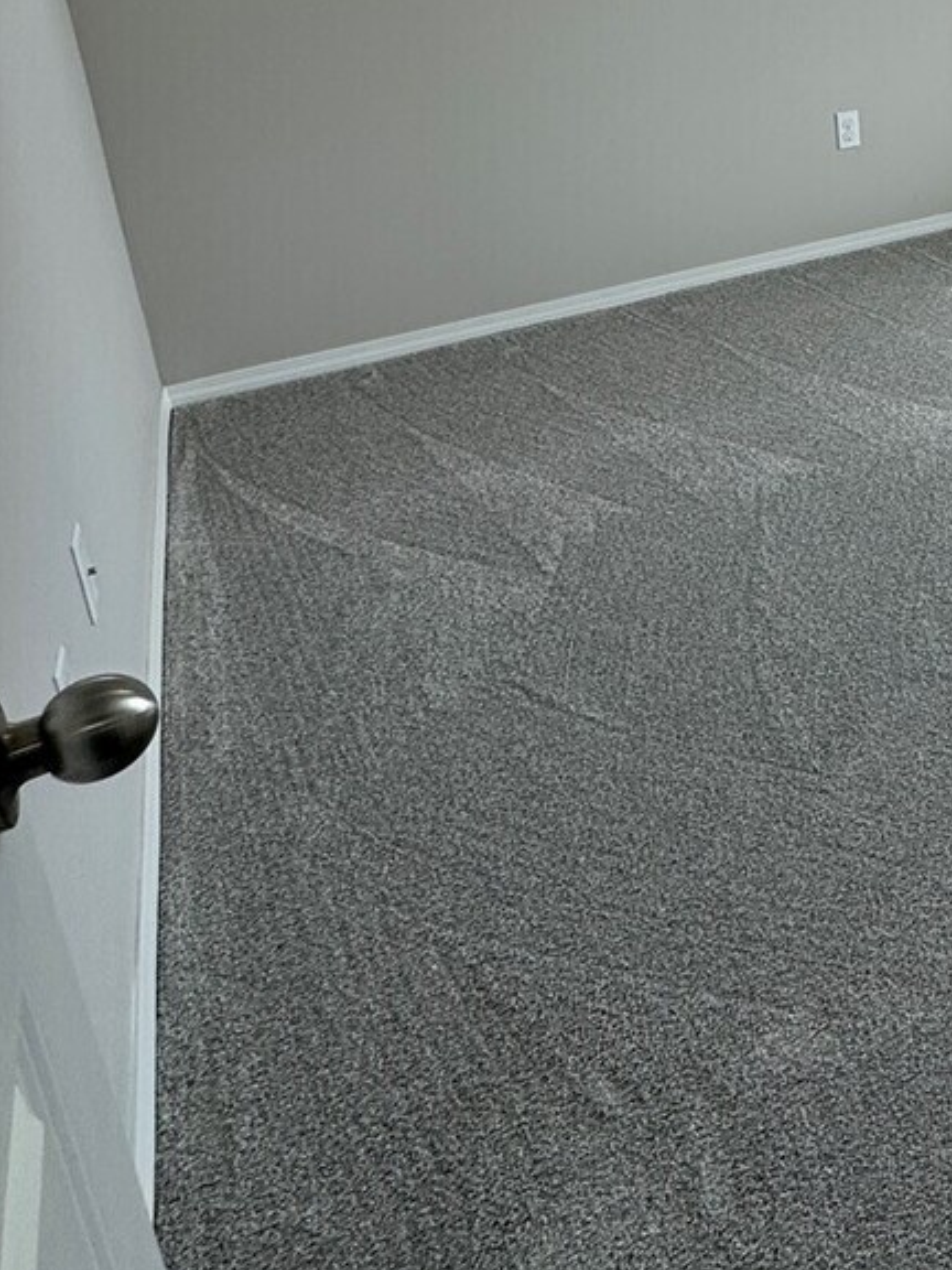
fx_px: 1283
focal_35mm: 35
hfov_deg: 32.8
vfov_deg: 47.5
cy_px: 139
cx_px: 1166
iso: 40
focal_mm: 2.22
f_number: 2.2
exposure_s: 1/149
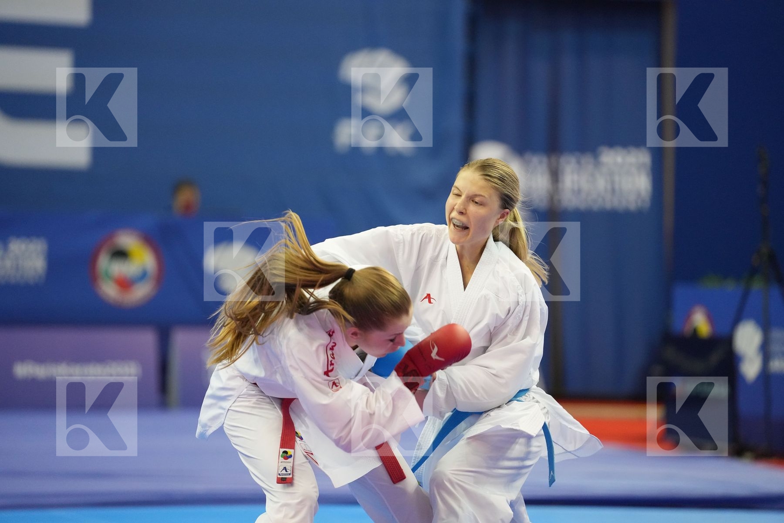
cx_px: 392
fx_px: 4355
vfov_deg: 6.9
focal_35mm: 200
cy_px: 262
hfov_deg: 10.3
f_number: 2.8
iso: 4000
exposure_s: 1/1000
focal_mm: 200
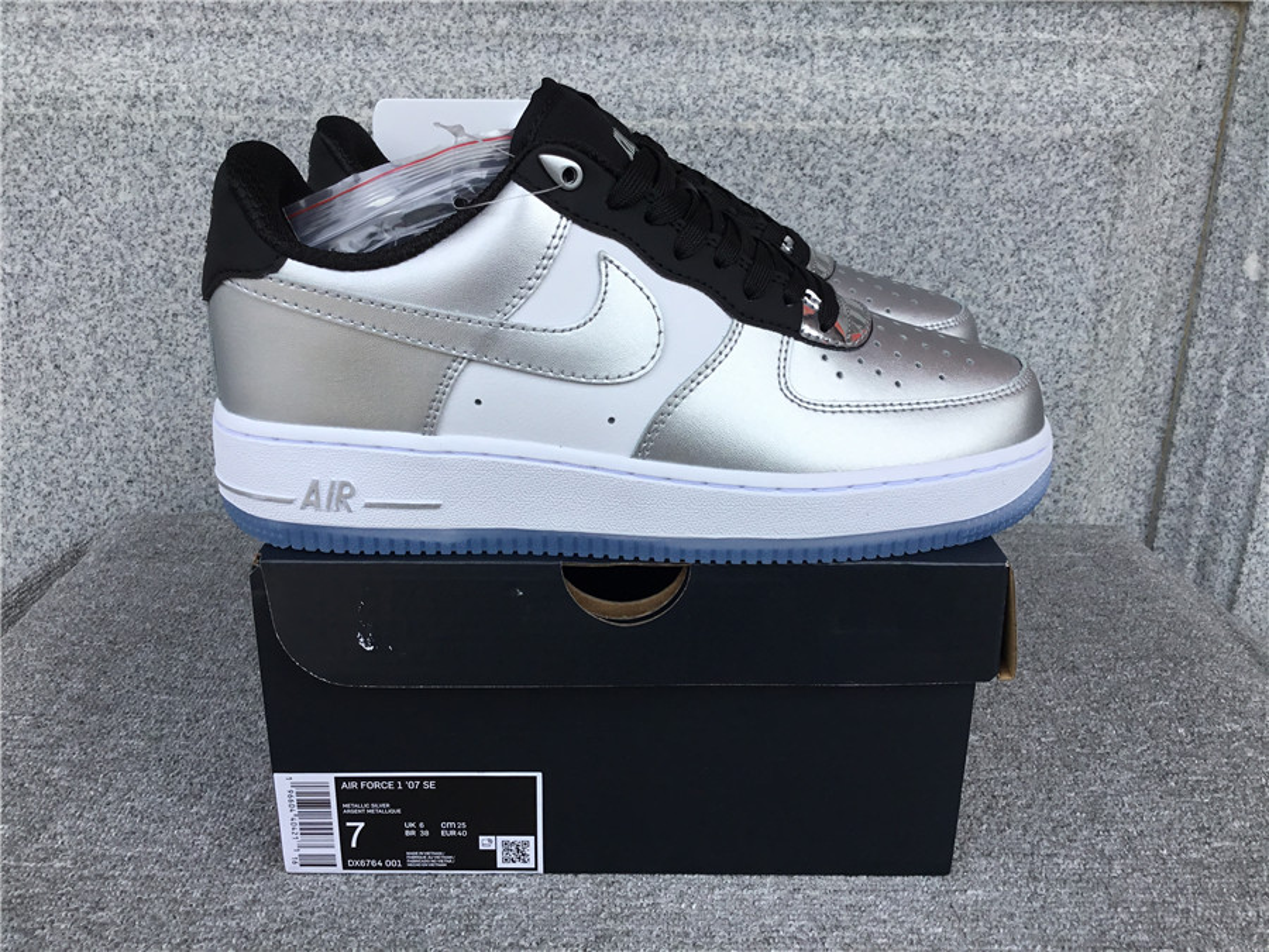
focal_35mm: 31
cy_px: 476
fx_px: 1136
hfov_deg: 58.4
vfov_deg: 45.4
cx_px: 634
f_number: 2.4
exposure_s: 1/485
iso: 25
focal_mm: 3.3
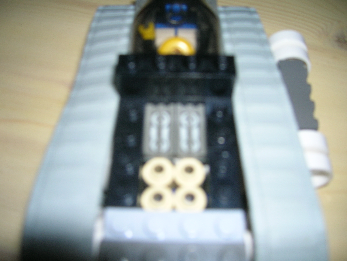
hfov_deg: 54.0
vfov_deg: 41.8
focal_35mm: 34
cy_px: 130
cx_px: 174
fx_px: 341
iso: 50
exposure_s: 1/60.1
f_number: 2.9
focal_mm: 5.7
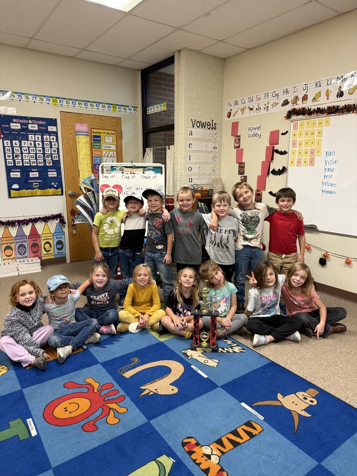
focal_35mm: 24
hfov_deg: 56.8
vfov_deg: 71.6
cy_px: 238
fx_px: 330
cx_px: 178
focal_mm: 6.76
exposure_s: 1/60
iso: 250
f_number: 1.78
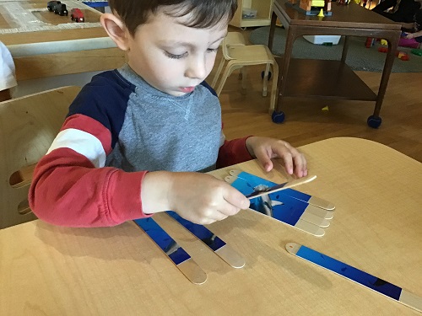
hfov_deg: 58.4
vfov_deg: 45.4
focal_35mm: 31
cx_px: 211
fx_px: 378
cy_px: 158
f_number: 2.4
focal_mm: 3.3
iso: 200
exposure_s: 1/20
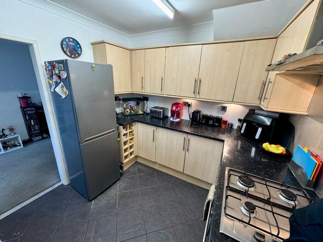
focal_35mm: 14
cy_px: 121
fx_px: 131
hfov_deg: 102.1
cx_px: 162
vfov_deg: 85.7
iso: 200
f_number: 2.2
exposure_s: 1/50
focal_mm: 2.22
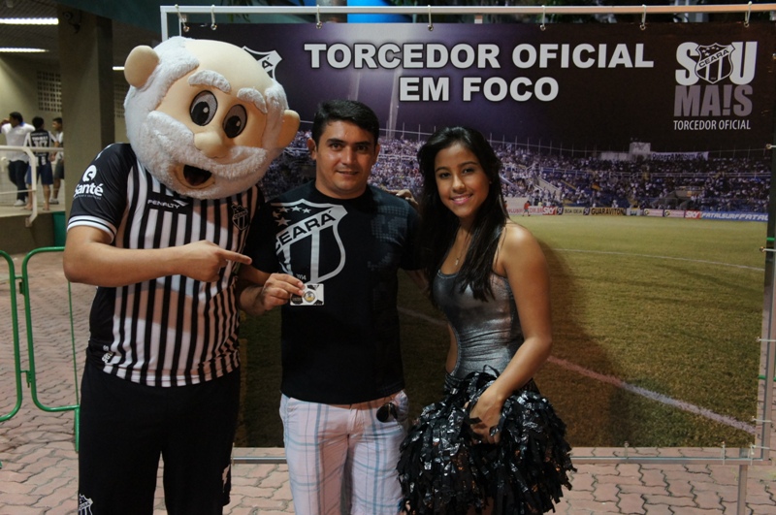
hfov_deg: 51.3
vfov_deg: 35.4
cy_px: 258
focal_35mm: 38
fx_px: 807
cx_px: 388
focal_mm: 25
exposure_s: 1/40
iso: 1600
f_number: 4
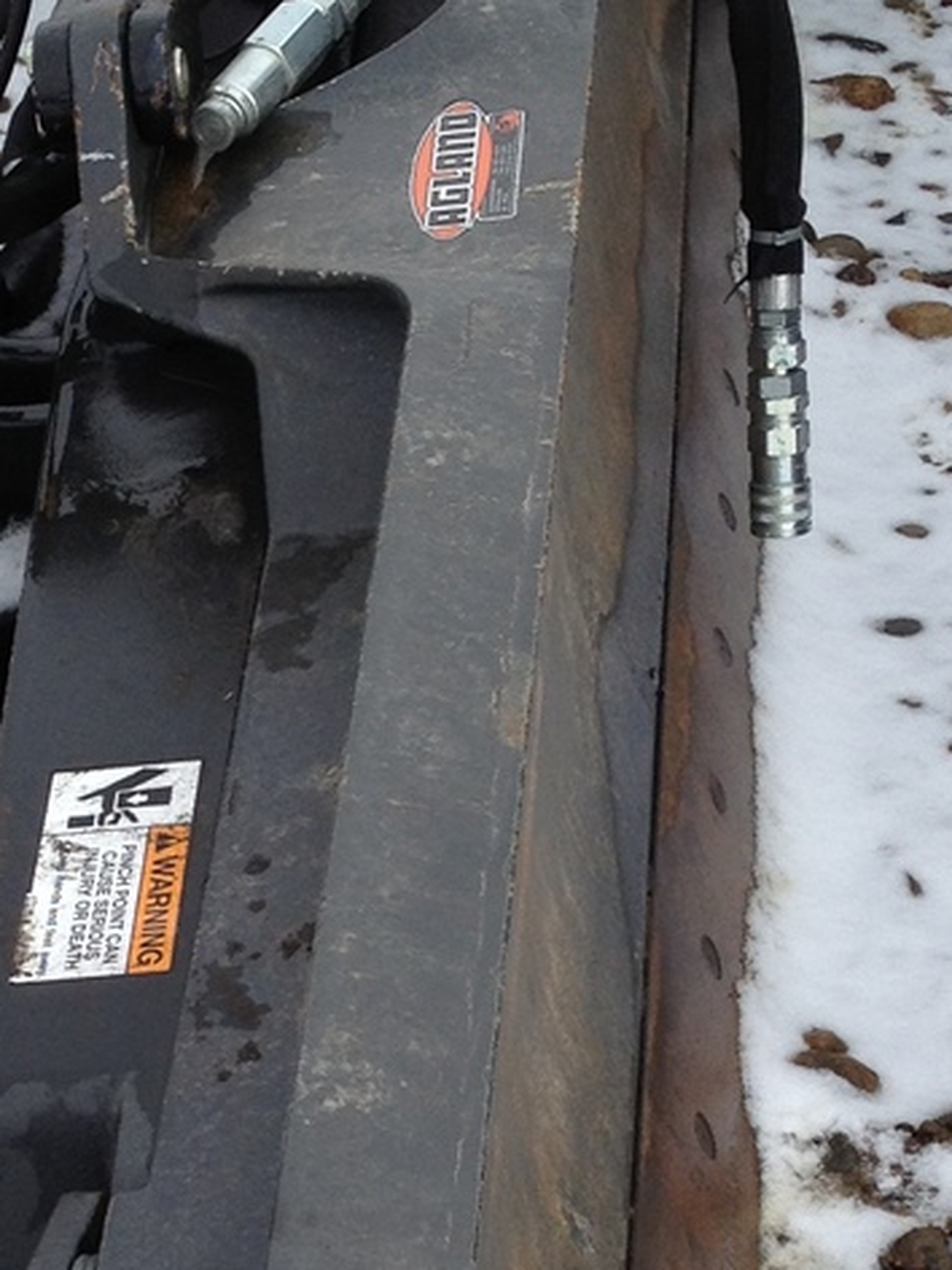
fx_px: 4180
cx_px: 161
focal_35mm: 114
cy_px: 1071
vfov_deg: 17.1
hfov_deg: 12.9
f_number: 2.4
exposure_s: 1/1672
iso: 50
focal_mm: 4.28
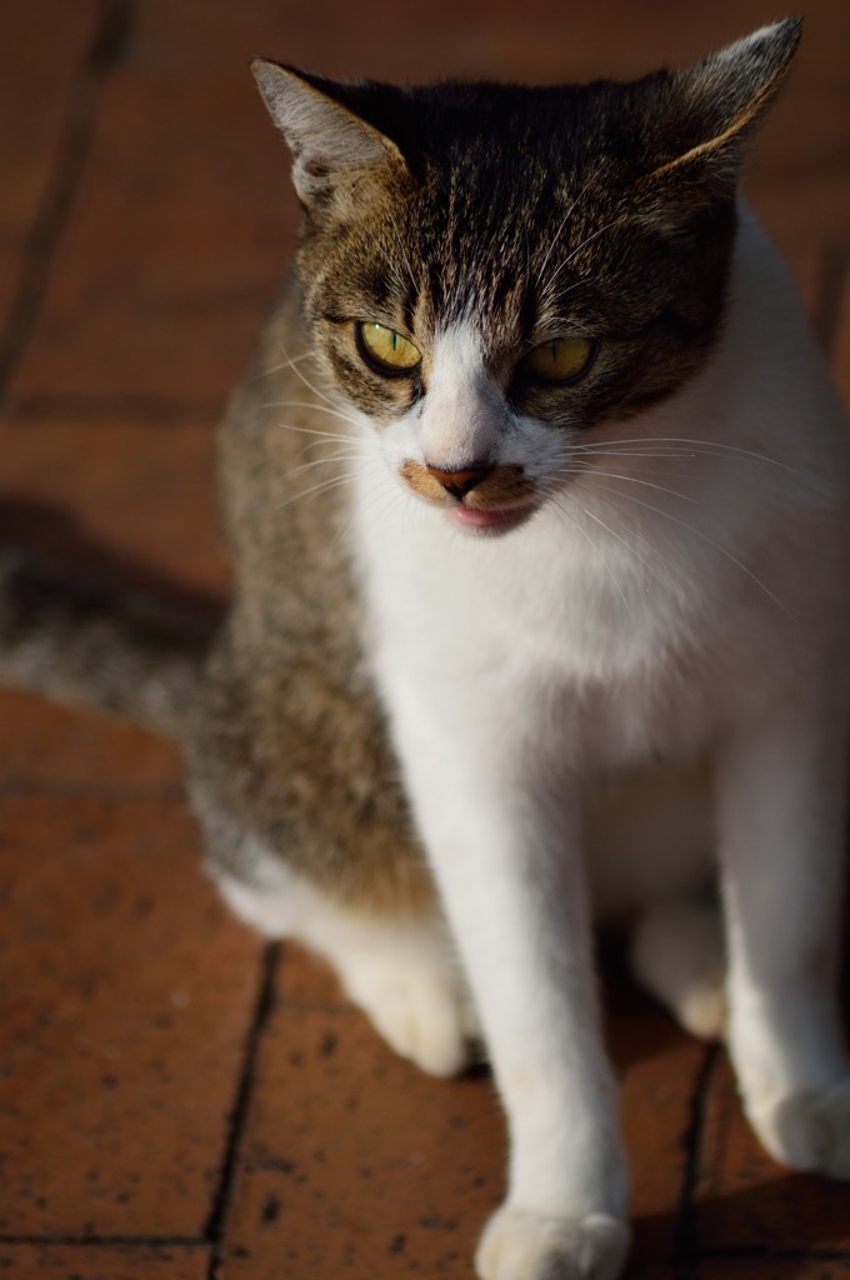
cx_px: 425
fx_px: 10387
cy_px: 640
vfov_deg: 7.1
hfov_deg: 4.7
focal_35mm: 292
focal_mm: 195
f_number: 4.8
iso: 140
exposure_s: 1/1000
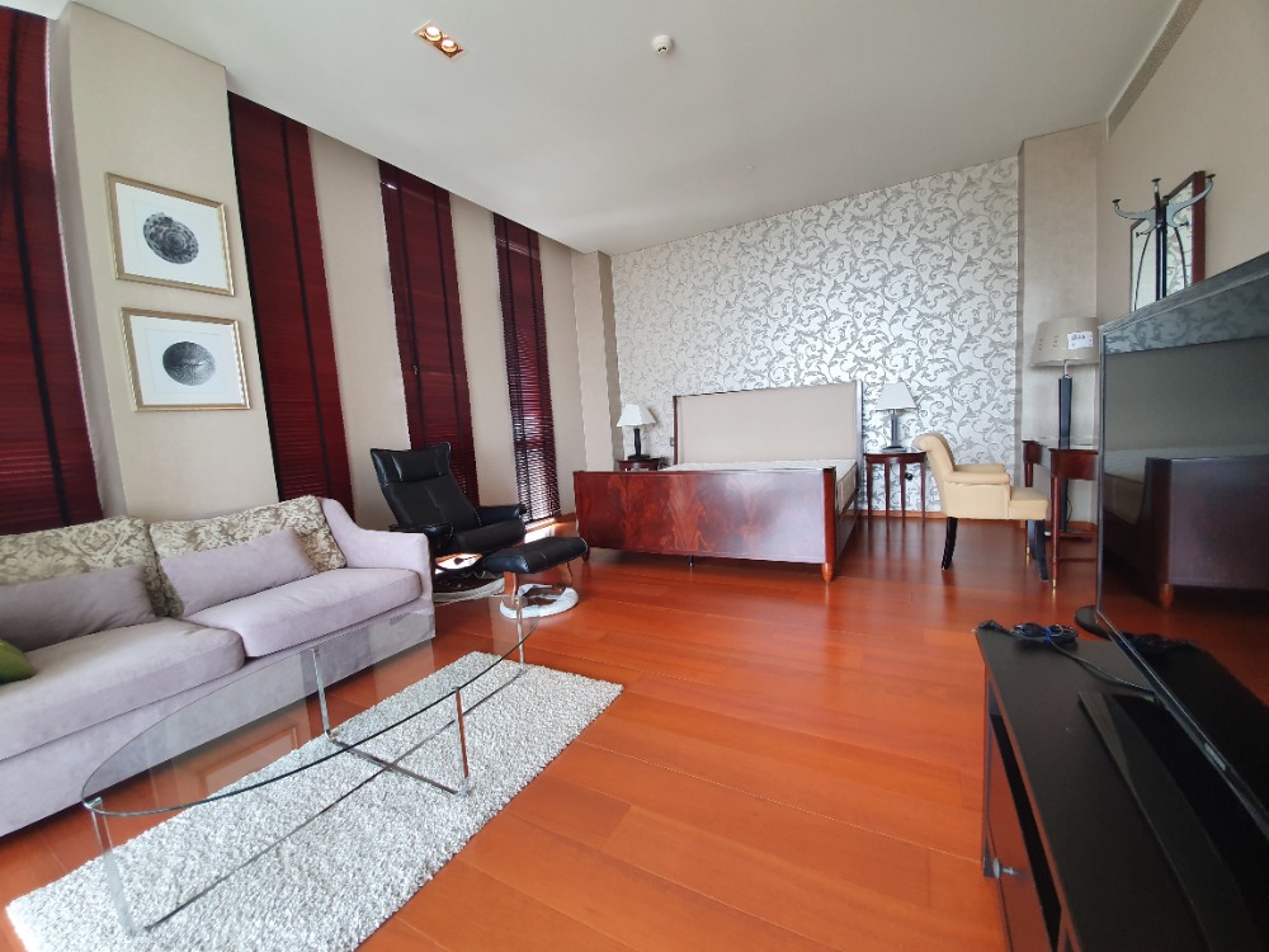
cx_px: 634
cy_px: 476
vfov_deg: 89.9
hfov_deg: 106.2
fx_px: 477
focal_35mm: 13
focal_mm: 1.8
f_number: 2.2
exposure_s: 1/50
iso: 80
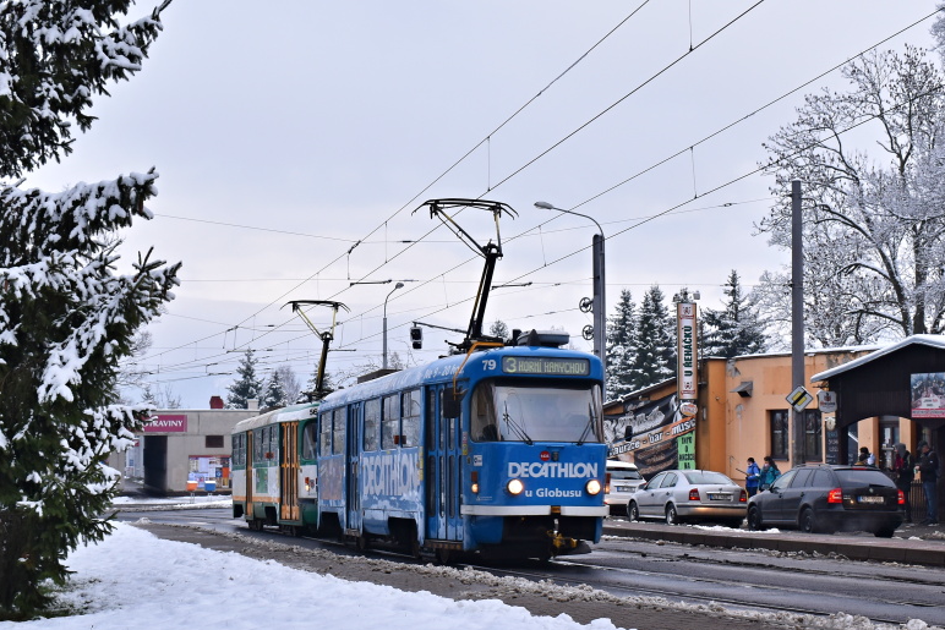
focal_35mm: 58
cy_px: 330
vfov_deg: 23.5
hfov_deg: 34.7
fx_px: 1514
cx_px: 463
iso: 320
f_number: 7.1
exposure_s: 1/200
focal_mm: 29
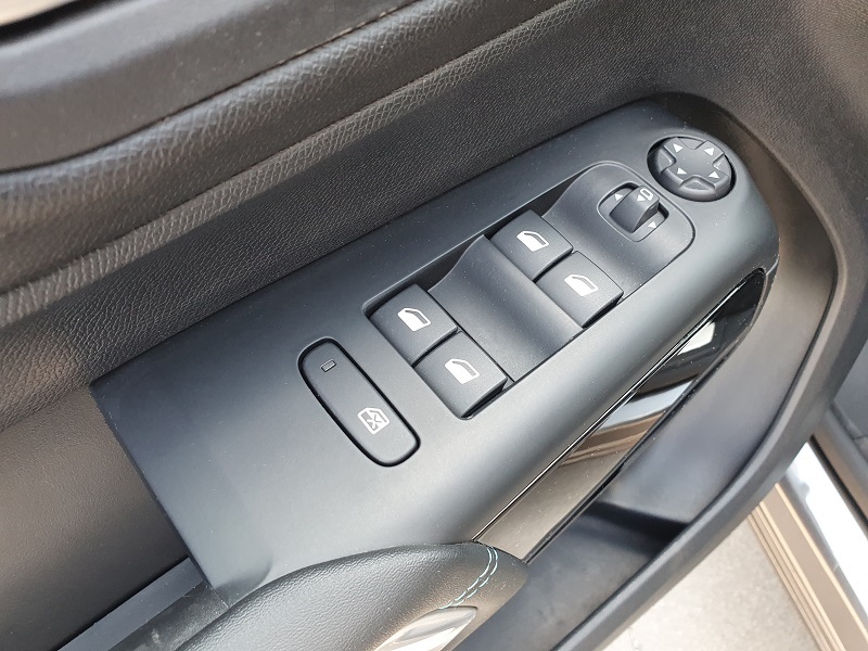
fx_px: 652
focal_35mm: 26
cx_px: 434
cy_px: 326
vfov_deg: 53.1
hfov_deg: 67.3
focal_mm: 4.32
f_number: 2.4
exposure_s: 1/120
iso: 160
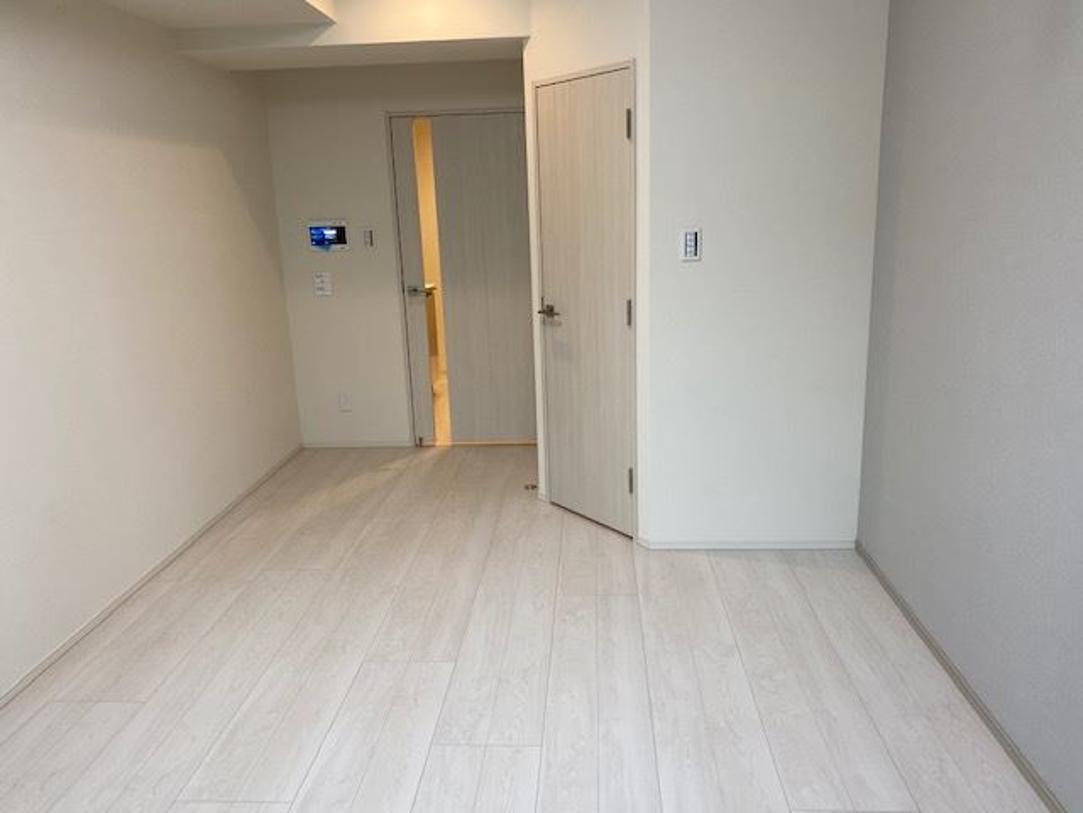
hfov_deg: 67.3
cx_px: 542
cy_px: 406
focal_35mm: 26
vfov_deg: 53.1
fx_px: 813
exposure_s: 1/100
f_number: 1.8
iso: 64
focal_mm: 4.25
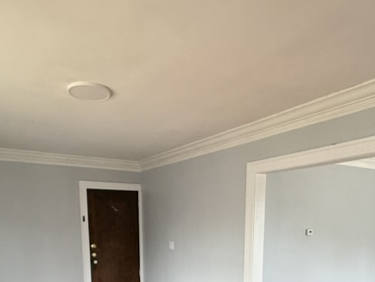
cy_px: 279
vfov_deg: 38.4
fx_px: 358
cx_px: 198
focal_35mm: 33
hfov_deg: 55.3
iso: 320
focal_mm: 2.22
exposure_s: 1/69
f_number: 2.2
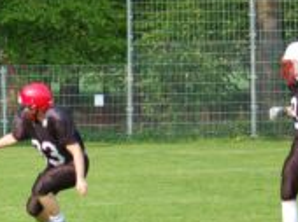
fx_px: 2312
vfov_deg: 5.5
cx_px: -20
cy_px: 131
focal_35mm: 269
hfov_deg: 7.3
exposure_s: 1/1000
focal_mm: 70
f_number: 4
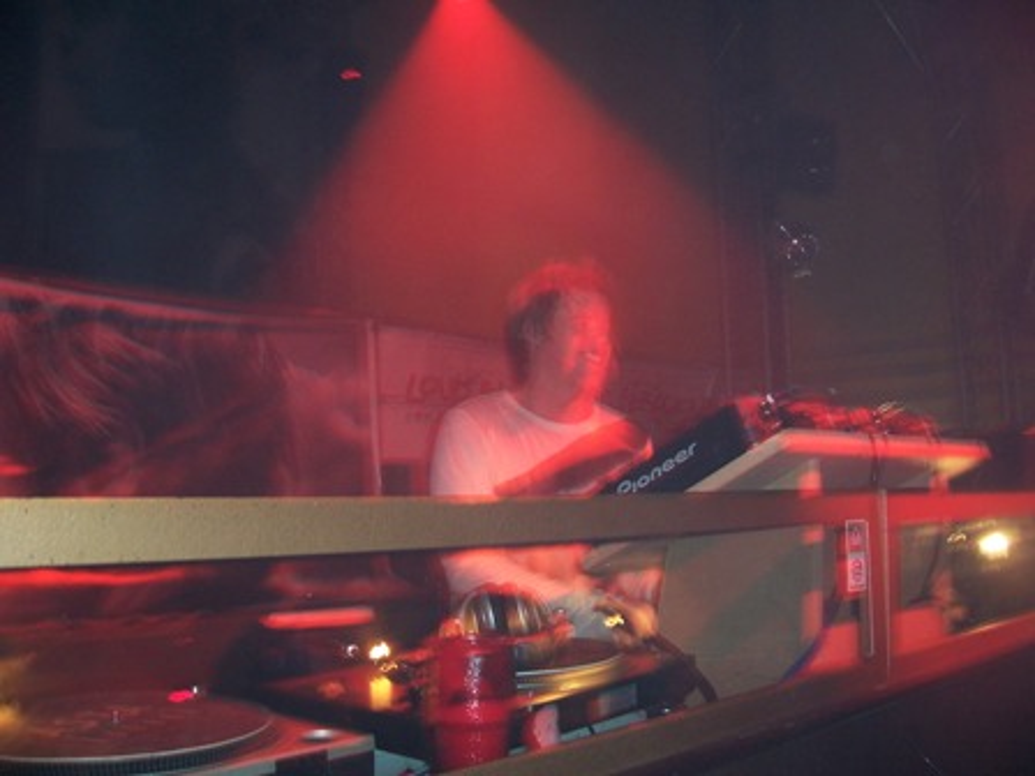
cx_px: 518
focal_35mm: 36
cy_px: 388
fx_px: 1076
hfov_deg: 51.4
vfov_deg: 39.7
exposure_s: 1/2
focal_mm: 6
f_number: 3
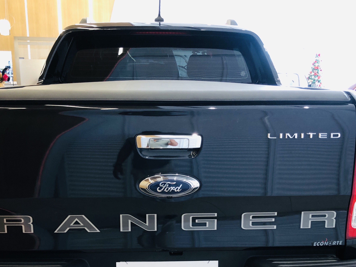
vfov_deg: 33.9
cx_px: 177
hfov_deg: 44.8
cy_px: 186
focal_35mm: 42
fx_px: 432
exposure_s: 1/17
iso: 40
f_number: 1.8
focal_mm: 3.99
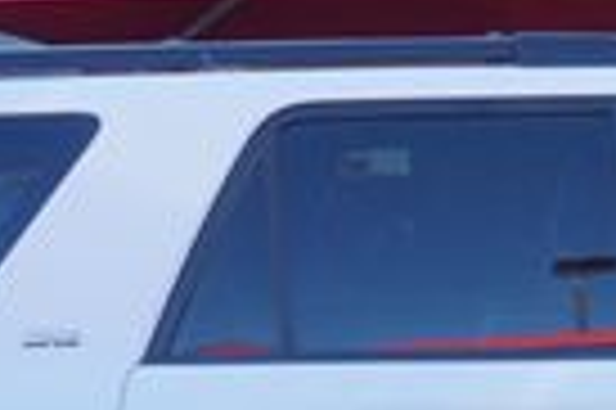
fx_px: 1914
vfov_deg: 11.8
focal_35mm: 112
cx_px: 701
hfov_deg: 17.6
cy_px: 559
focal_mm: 16
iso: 100
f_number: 5.6
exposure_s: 1/80
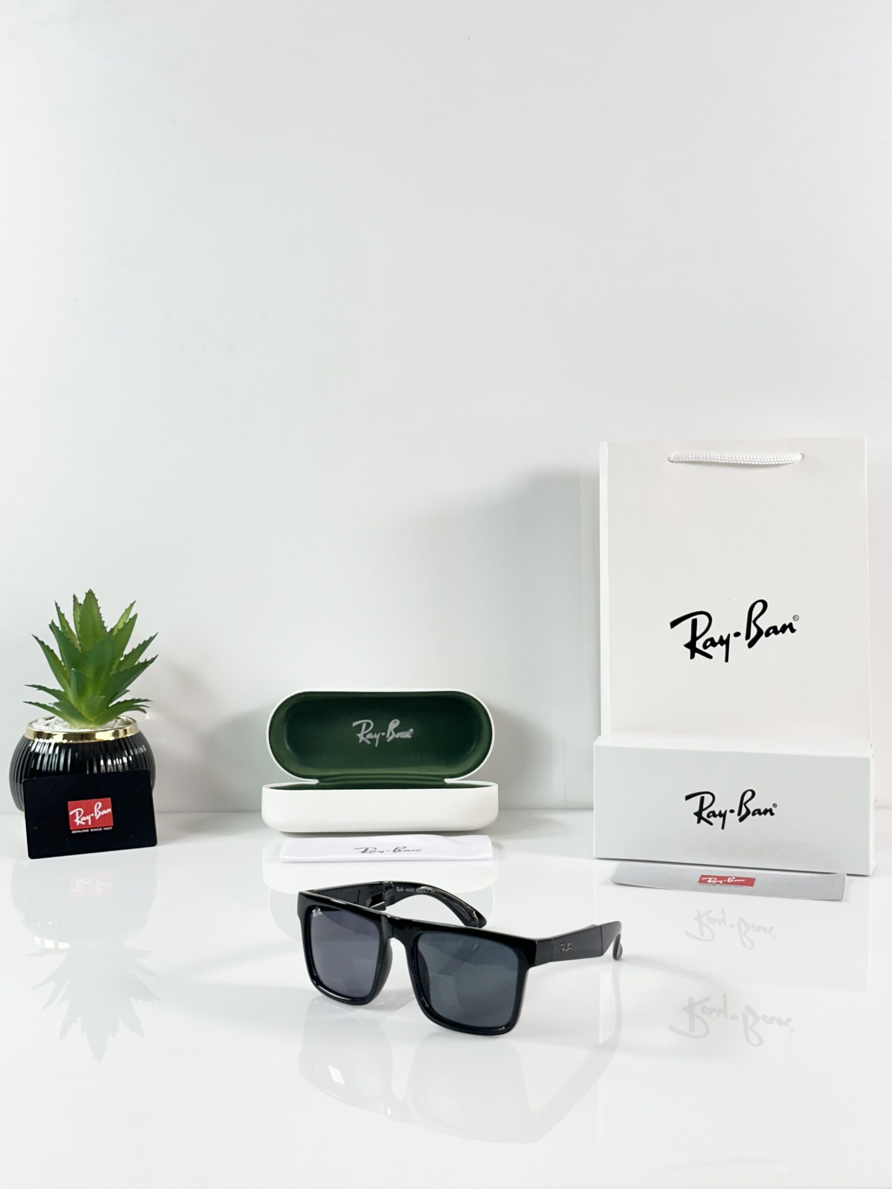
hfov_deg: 30.3
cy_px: 594
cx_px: 446
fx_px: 1649
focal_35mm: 48
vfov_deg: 39.7
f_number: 1.78
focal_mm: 6.86
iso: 64
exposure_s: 1/100
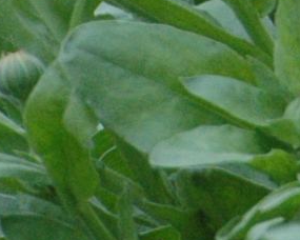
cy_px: -92
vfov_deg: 0.6
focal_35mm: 2653
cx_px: 677
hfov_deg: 0.7
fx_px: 23556
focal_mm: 240
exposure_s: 1/2000
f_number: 6.3
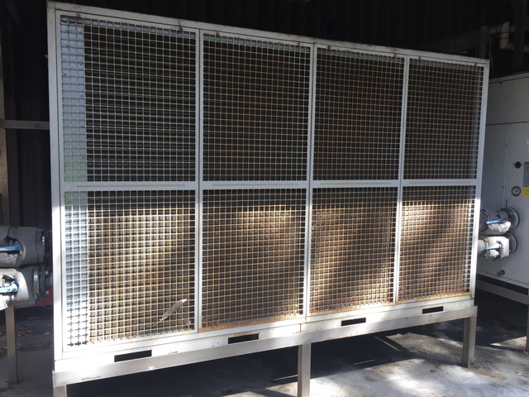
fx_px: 443
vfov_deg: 48.2
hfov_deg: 61.7
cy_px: 198
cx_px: 264
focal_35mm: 29
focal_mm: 4.15
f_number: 2.2
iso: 40
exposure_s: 1/100
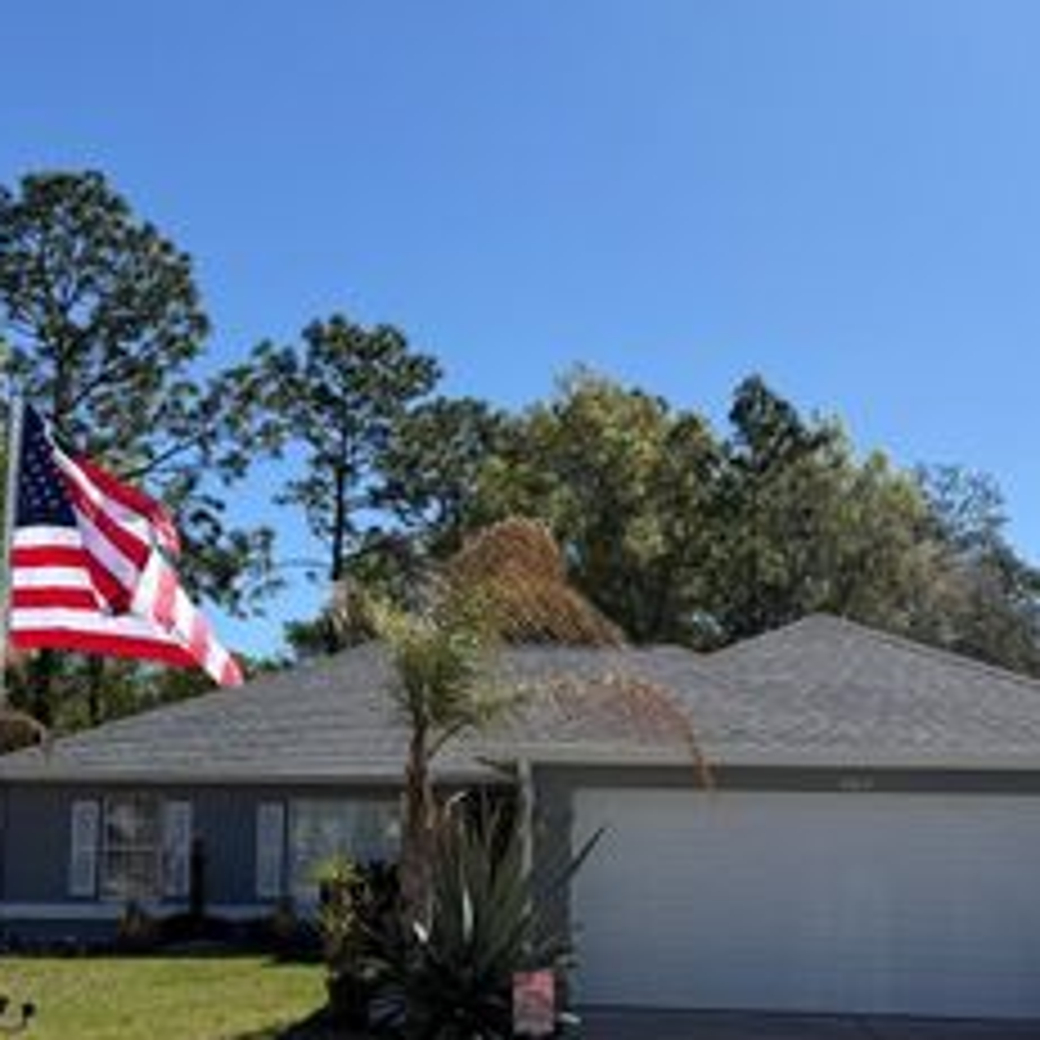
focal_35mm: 46
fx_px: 1564
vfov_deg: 36.2
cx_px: 522
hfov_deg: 36.8
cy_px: 736
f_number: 1.78
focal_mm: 6.76
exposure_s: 1/5714
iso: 80
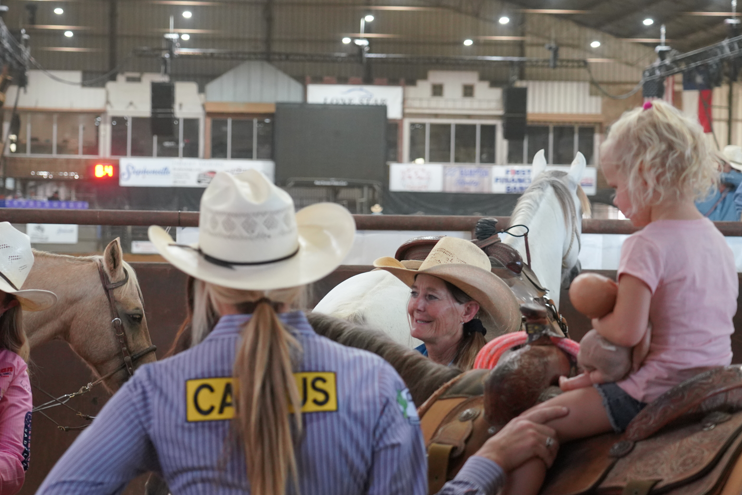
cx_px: 270
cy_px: 266
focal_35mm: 83
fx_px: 1711
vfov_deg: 16.5
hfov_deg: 24.4
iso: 3200
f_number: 4
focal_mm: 59
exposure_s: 1/160
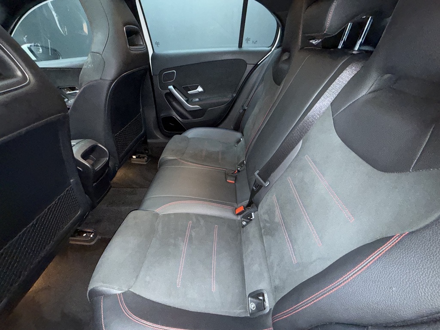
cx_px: 220
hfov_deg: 102.1
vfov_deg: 85.7
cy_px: 165
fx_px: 178
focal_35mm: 14
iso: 500
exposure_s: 1/30
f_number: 2.2
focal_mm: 2.22
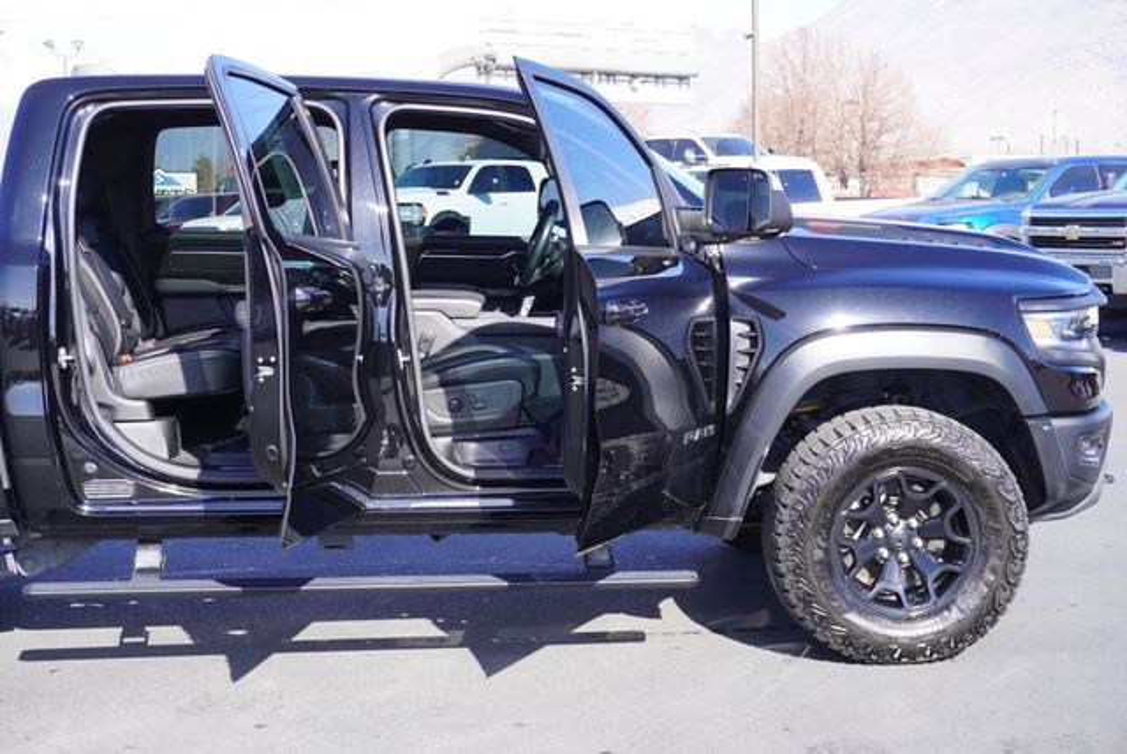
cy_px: 377
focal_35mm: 56
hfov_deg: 35.9
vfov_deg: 24.5
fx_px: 1739
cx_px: 564
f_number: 7.1
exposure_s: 1/80
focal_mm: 37
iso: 100
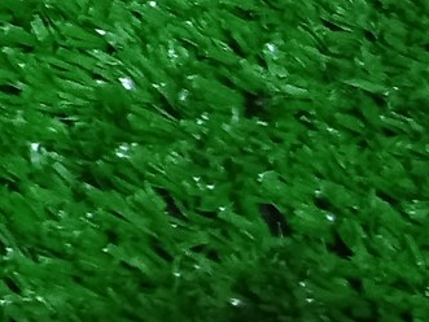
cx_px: -789
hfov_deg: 9.3
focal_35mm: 176
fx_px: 2180
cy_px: -414
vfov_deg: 7.9
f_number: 2.2
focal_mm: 3.43
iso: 840
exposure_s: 1/20
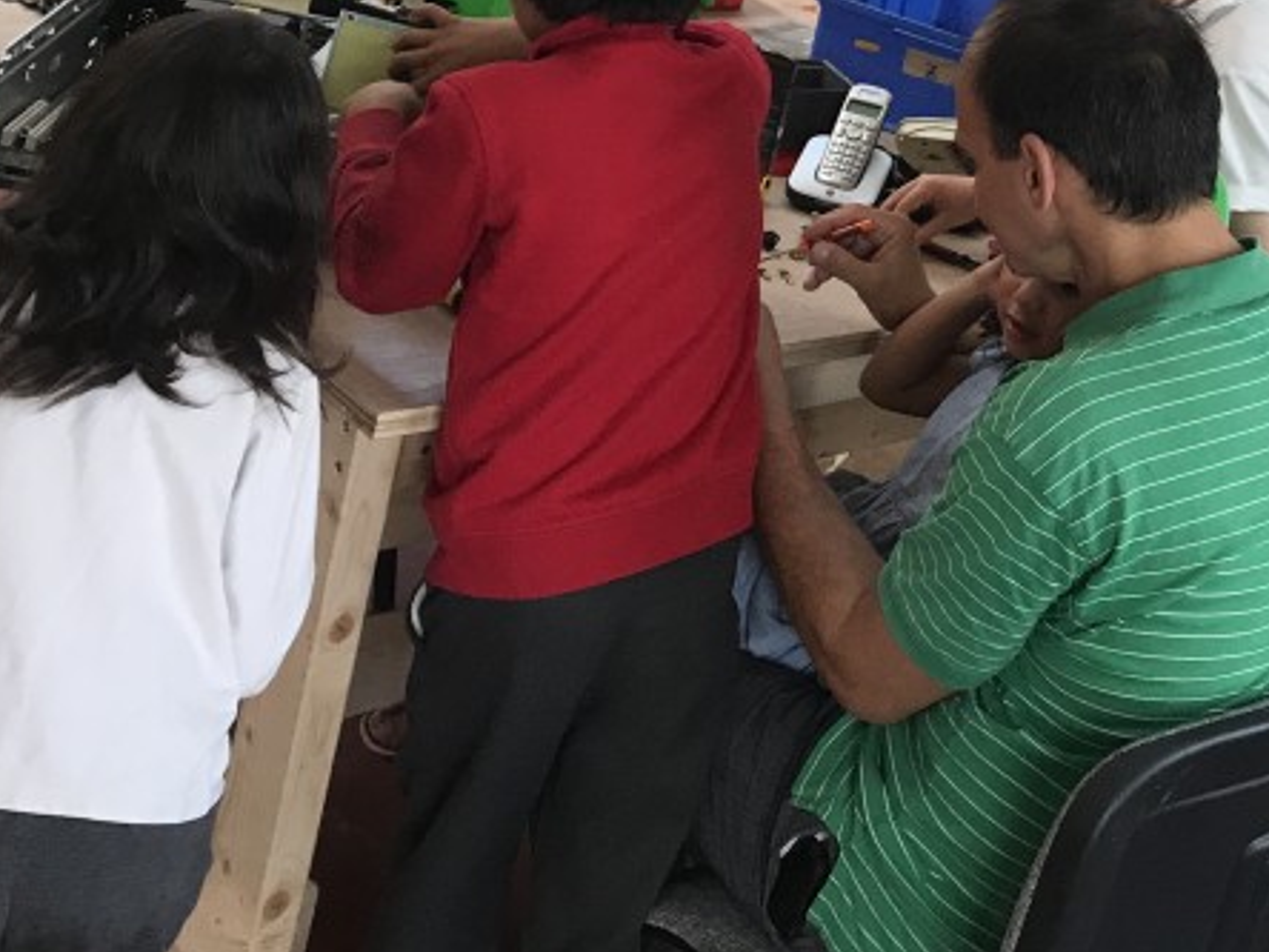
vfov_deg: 22.3
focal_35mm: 63
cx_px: 1169
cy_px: -34
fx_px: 2310
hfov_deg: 29.3
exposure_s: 1/33
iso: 20
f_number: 1.8
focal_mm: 3.99
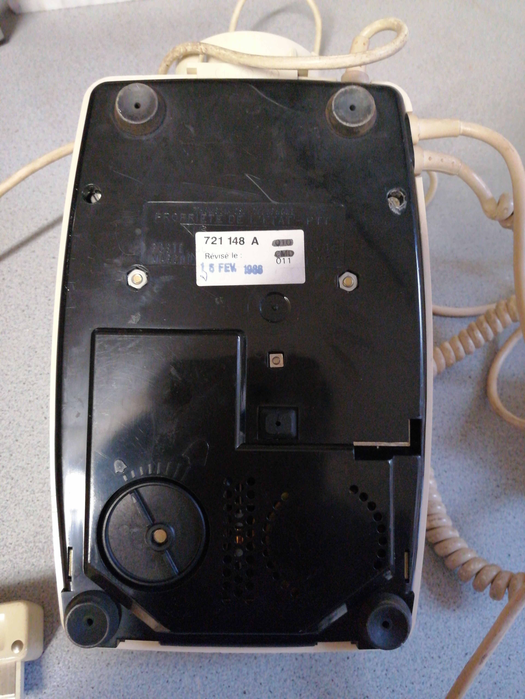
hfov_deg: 51.4
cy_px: 350
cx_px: 262
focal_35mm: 27
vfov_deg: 65.3
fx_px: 546
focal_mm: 3.95
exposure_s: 1/33.3
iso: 640
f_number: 1.8
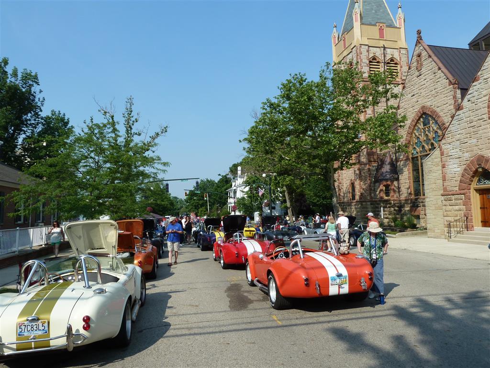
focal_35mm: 25
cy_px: 184
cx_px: 245
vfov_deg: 54.9
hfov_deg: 69.4
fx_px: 354
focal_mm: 4.1
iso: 80
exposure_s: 1/400
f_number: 4.5
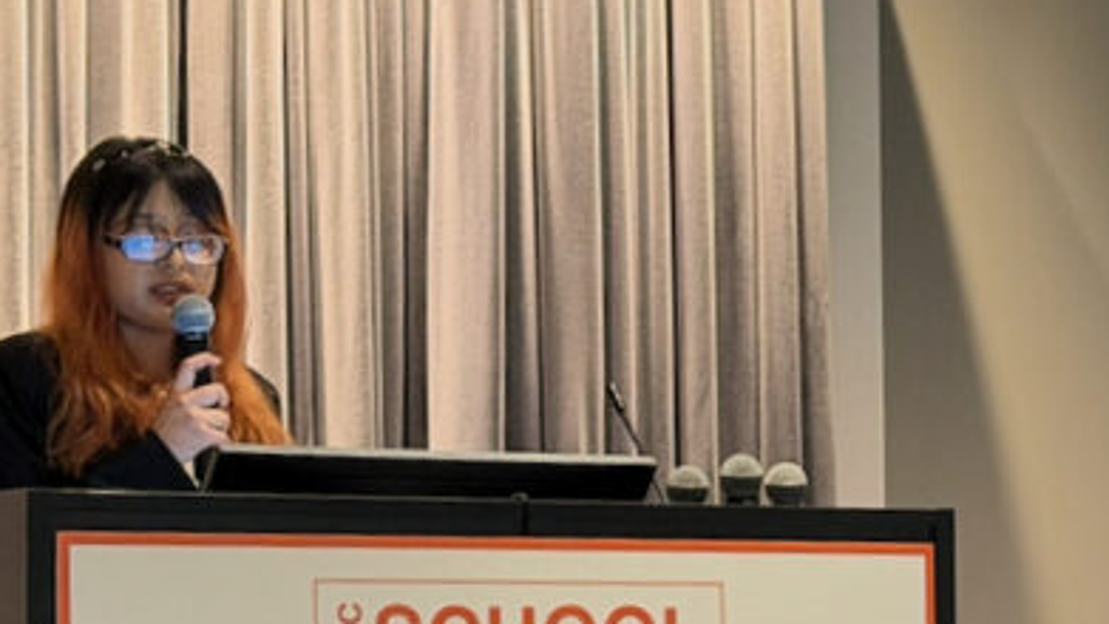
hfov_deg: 15.3
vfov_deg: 8.8
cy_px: 600
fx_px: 4029
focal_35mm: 137
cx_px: 1169
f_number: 1.78
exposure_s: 1/60
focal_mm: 6.76
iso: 250
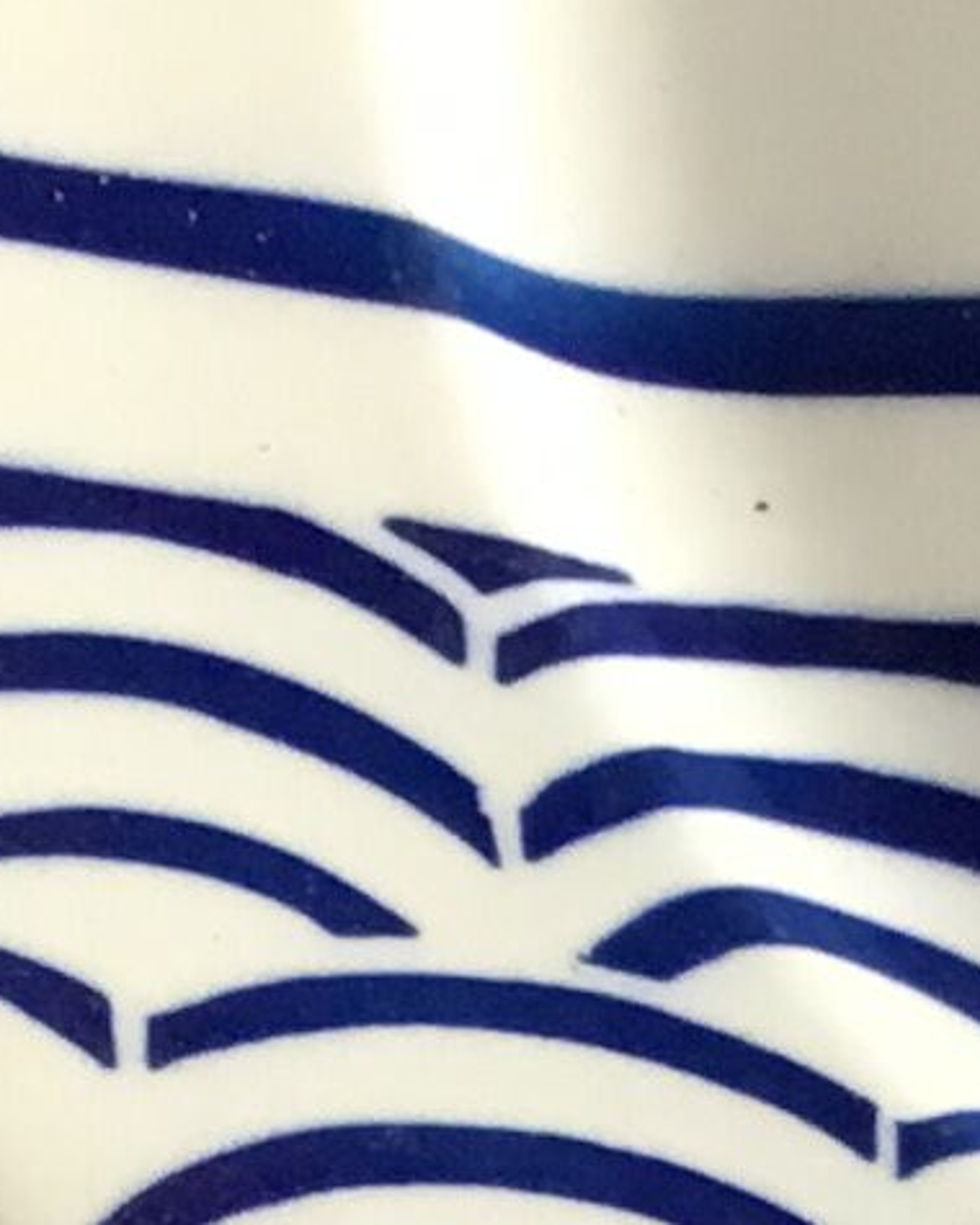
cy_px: 2899
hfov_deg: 7.2
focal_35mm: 208
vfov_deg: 8.5
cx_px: 1818
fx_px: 7541
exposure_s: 1/33
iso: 40
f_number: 2.4
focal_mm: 3.3
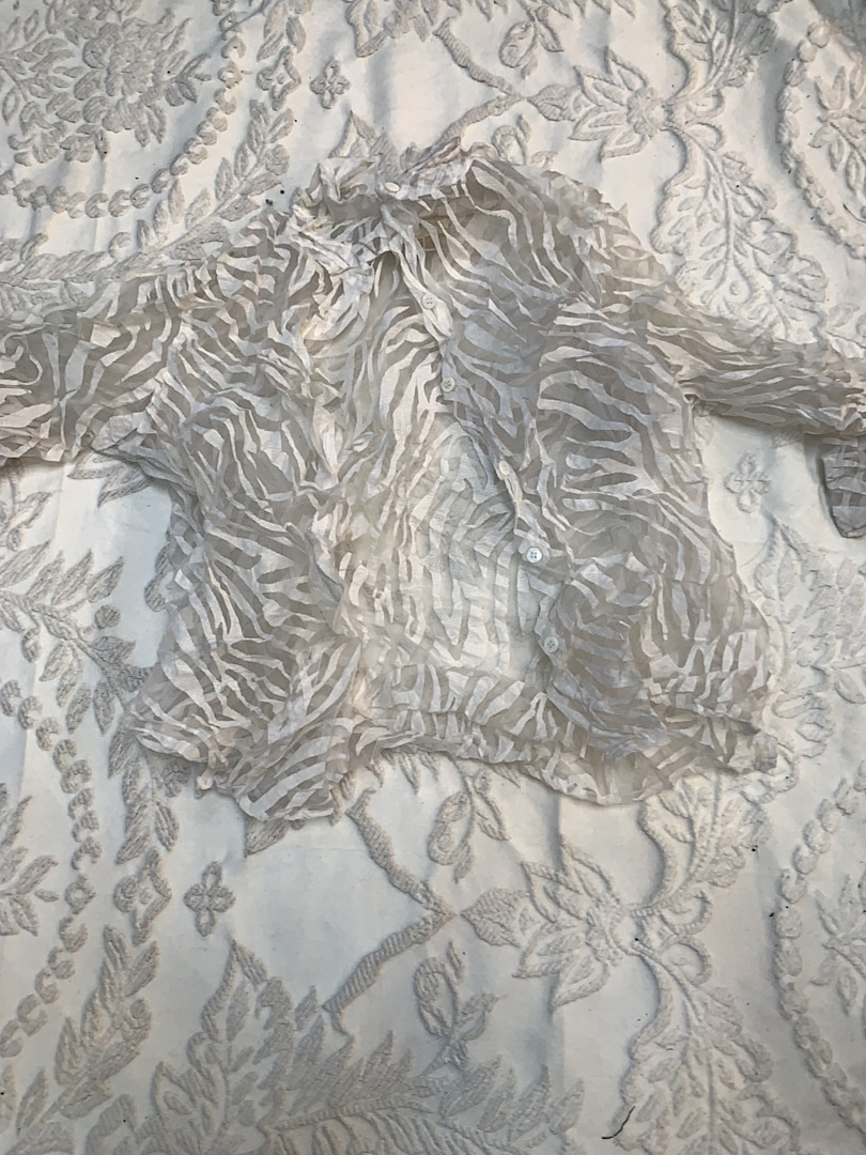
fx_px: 867
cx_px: 433
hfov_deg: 53.1
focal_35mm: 26
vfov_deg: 67.3
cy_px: 578
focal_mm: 4.25
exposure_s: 1/120
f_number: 1.8
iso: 25
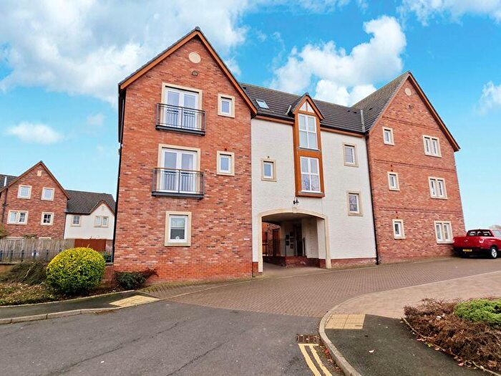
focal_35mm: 19
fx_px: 275
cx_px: 250
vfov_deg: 68.7
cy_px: 188
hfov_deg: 84.7
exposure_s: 1/1442
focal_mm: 2.03
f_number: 1.8
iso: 50
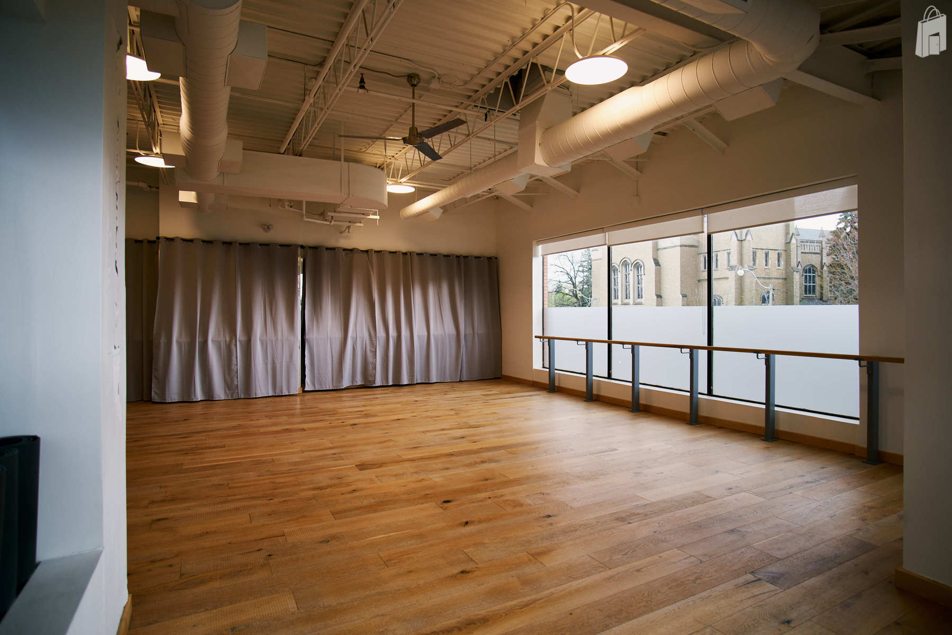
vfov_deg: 67.4
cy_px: 318
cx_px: 476
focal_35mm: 18
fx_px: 476
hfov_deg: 90.0
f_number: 2
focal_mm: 12
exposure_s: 1/60
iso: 200
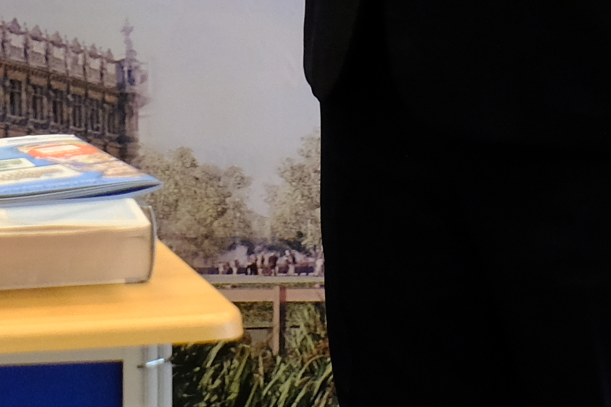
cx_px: 272
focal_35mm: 345
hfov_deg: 6.0
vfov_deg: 3.9
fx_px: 5853
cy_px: -553
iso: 1250
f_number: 6.4
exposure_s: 1/17
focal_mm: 38.9
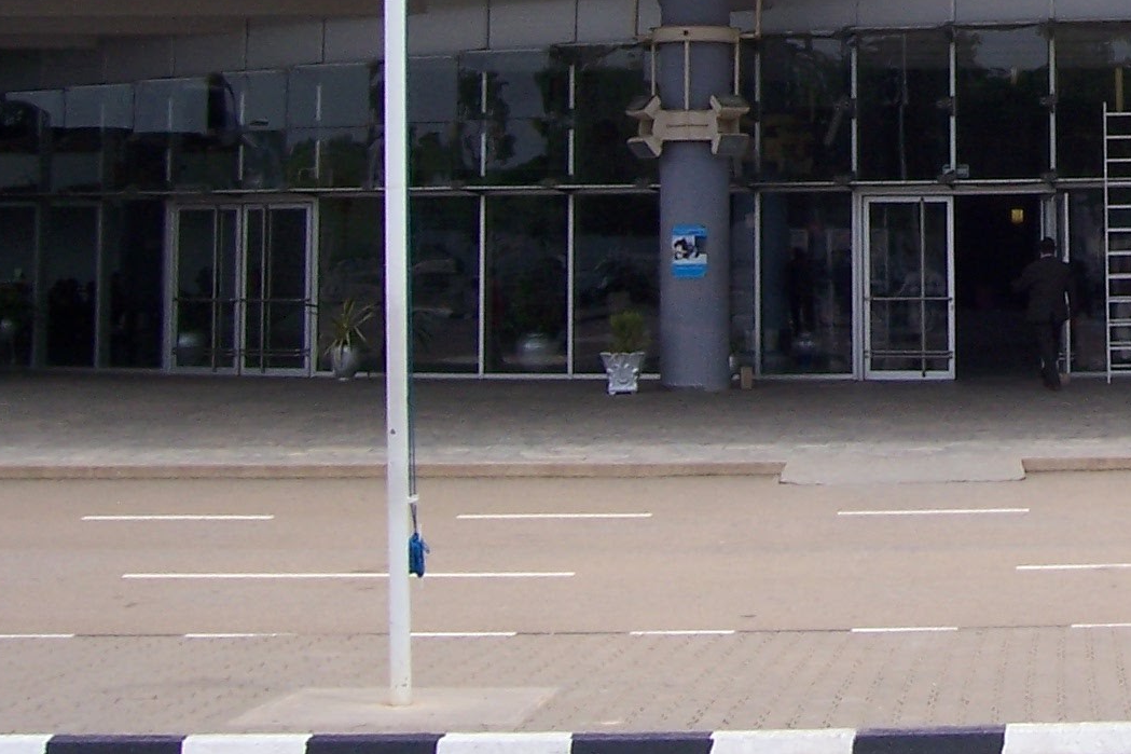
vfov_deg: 15.8
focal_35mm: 83
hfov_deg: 23.1
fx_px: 2607
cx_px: 1229
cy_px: -163
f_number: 5.6
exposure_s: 1/500
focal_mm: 5.6
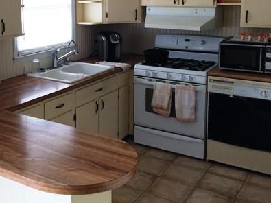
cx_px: 64
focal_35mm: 47
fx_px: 368
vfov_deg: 30.4
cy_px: 51
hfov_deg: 39.3
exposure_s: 1/30
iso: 100
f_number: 2.2
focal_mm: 4.15
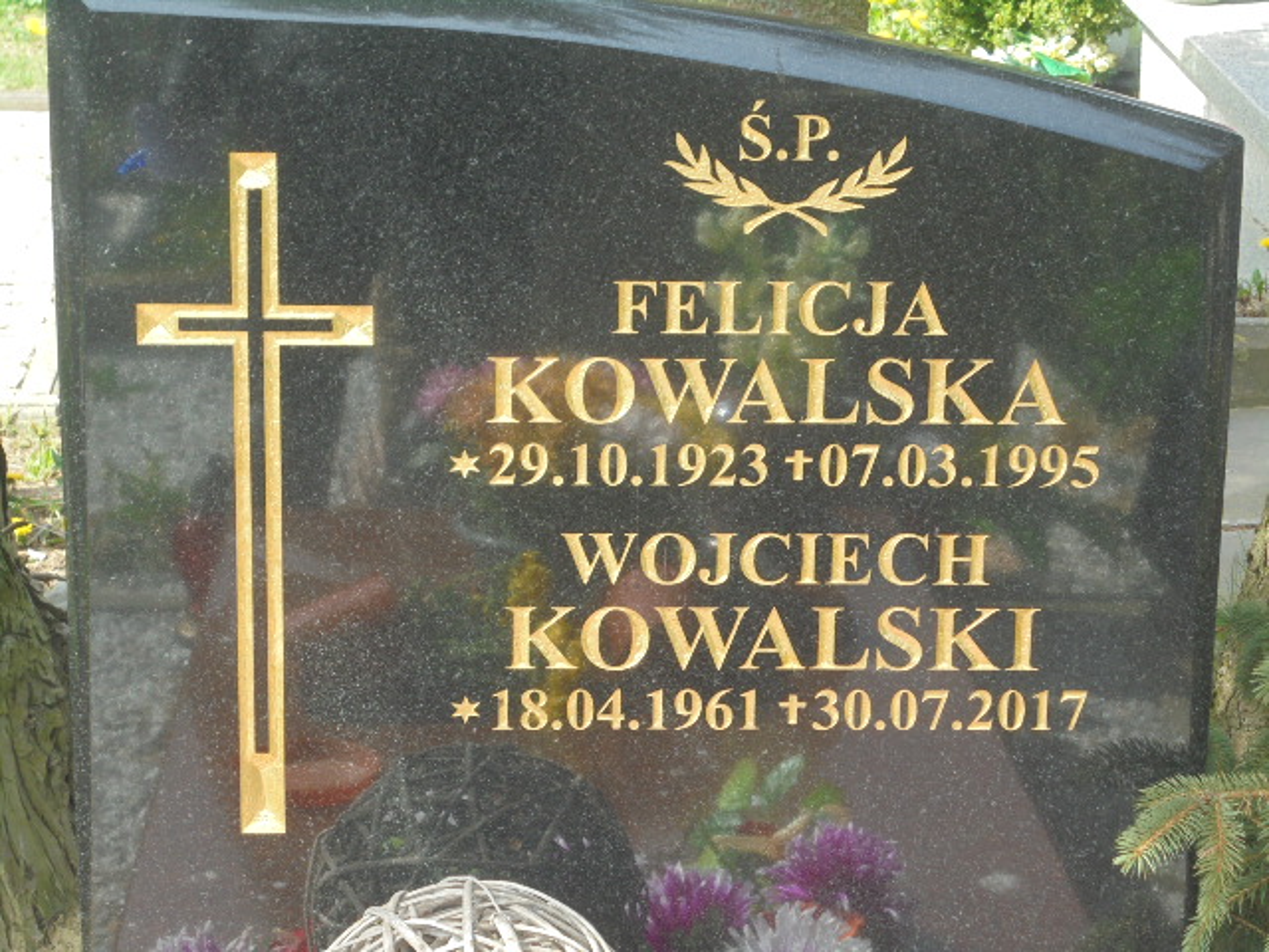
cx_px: 634
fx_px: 3043
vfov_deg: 17.8
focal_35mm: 83
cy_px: 476
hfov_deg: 23.6
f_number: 6.7
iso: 100
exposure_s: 1/80
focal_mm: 14.9
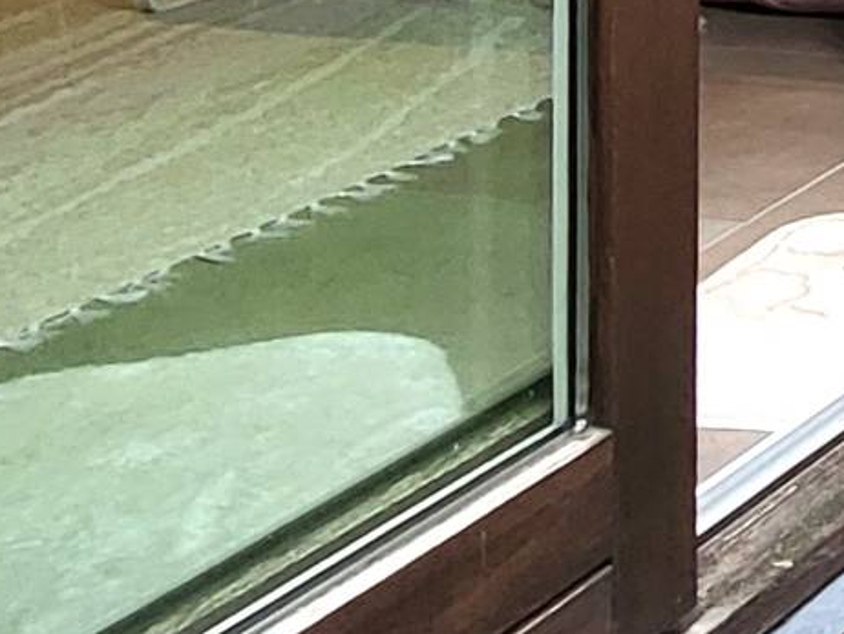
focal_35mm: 72
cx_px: 1730
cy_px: -548
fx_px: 1756
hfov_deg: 17.8
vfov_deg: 16.6
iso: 32
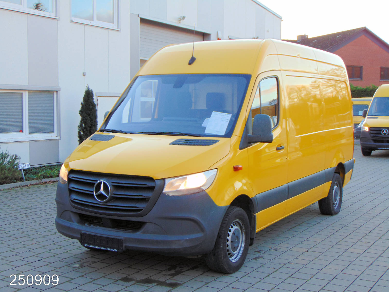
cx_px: 194
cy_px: 146
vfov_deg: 29.1
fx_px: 562
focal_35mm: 50
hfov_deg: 38.2
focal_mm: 9
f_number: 3.5
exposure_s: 1/60
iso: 80
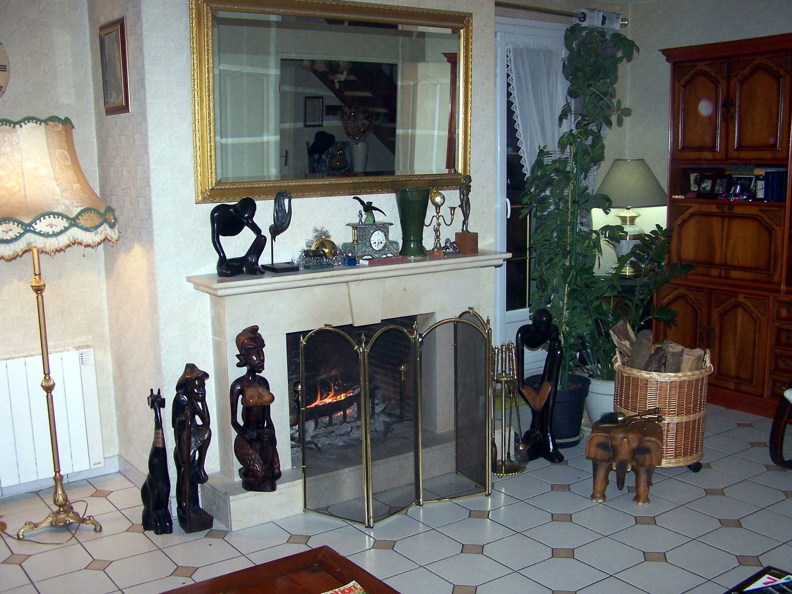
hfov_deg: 49.0
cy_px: 297
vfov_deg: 37.7
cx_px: 396
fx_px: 869
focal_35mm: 38
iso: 140
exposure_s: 1/60
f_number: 2.8
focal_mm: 6.3
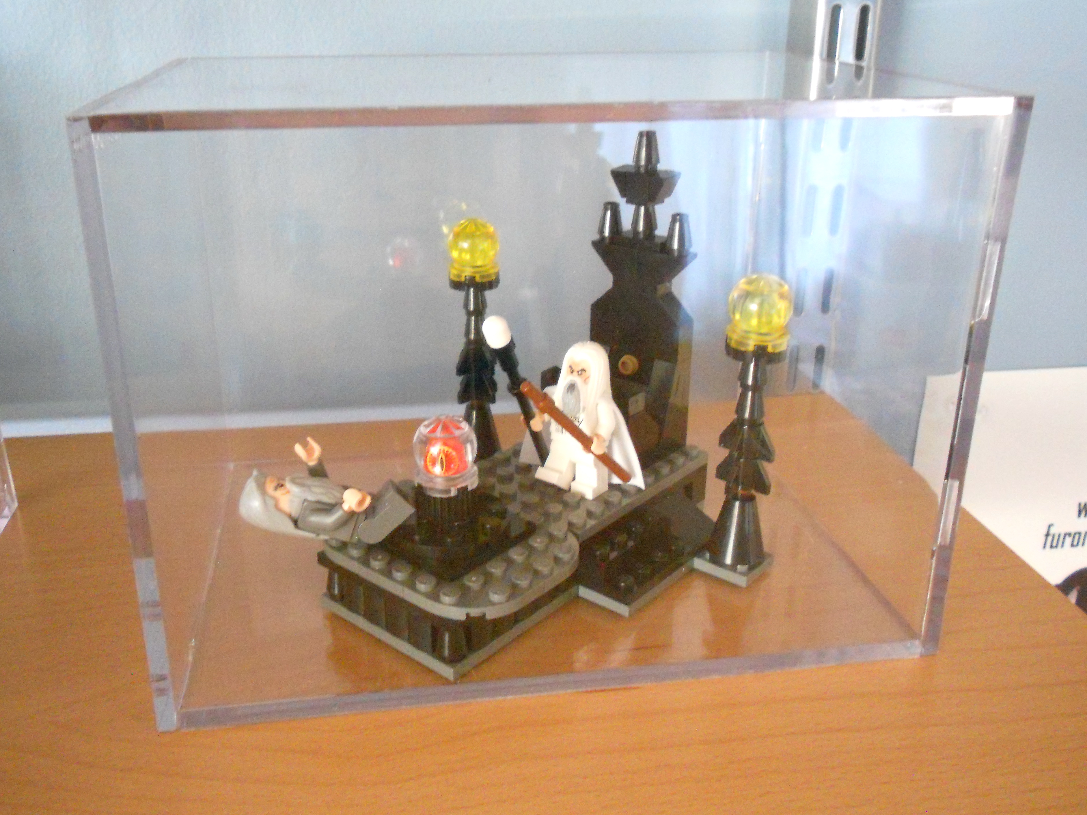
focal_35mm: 34
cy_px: 385
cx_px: 513
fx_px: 1068
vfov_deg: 41.8
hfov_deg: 53.9
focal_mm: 5.8
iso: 800
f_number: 3.5
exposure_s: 1/6
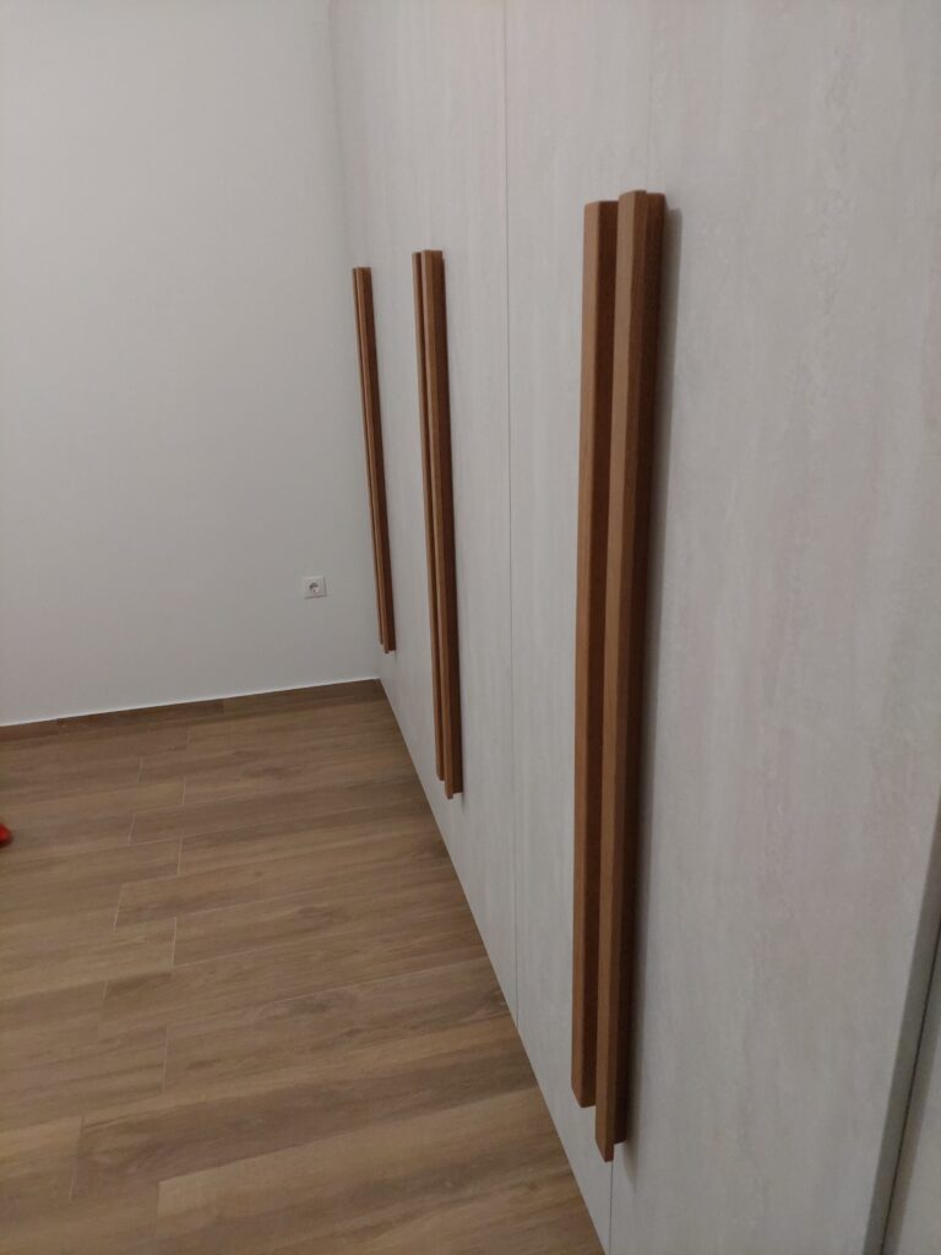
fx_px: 870
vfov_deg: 71.6
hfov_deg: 56.8
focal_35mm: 24
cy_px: 628
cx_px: 470
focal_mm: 5.23
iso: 400
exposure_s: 1/50
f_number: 1.8
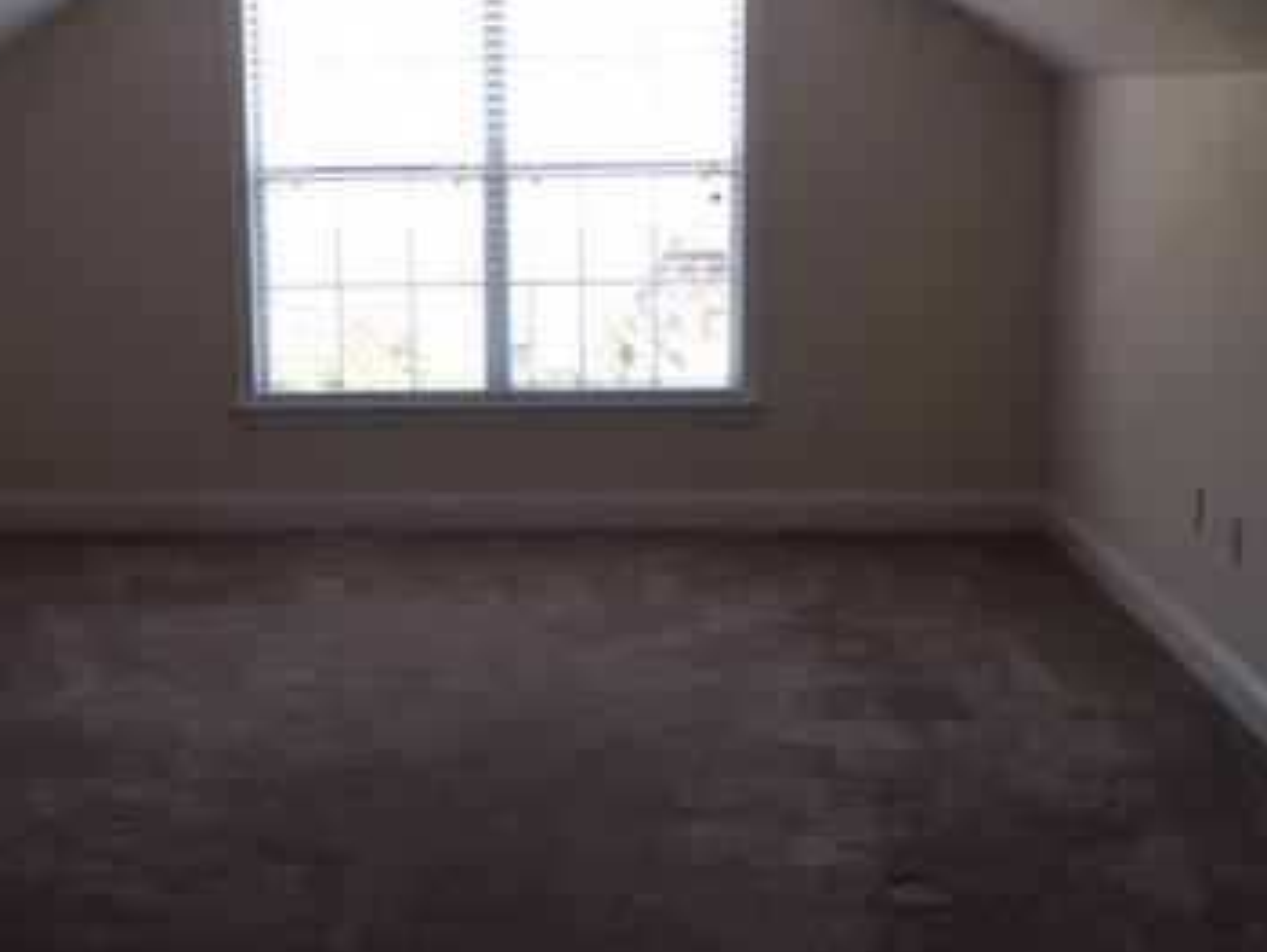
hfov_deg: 35.9
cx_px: 460
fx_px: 1941
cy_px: 373
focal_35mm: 53
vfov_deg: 27.5
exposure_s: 1/40
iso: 32
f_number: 2.2
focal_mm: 4.15
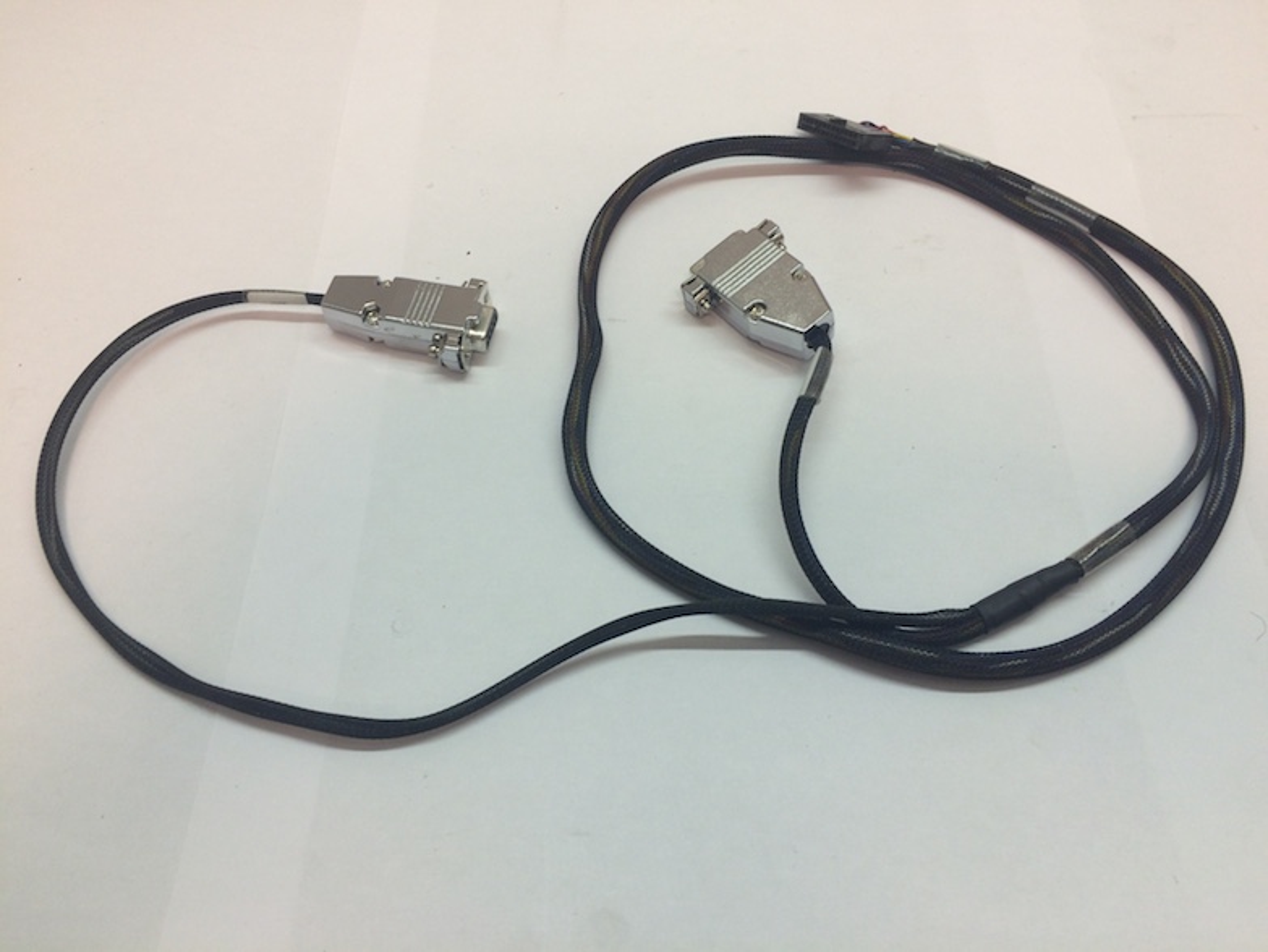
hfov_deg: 61.6
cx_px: 634
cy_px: 476
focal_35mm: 29
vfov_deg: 48.3
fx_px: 1063
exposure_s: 1/50
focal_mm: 4.15
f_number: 2.2
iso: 50
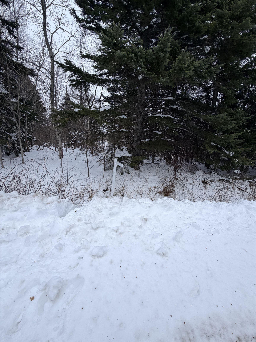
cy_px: 171
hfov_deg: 85.7
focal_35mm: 14
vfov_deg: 102.1
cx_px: 128
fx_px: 138
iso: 40
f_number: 2.2
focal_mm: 2.22
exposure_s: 1/502
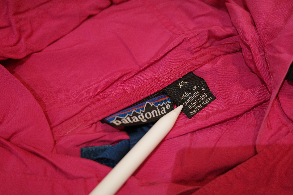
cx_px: 146
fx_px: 326
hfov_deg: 48.5
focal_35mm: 40
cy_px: 98
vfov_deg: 33.4
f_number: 3.2
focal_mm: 26
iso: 400
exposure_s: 1/8
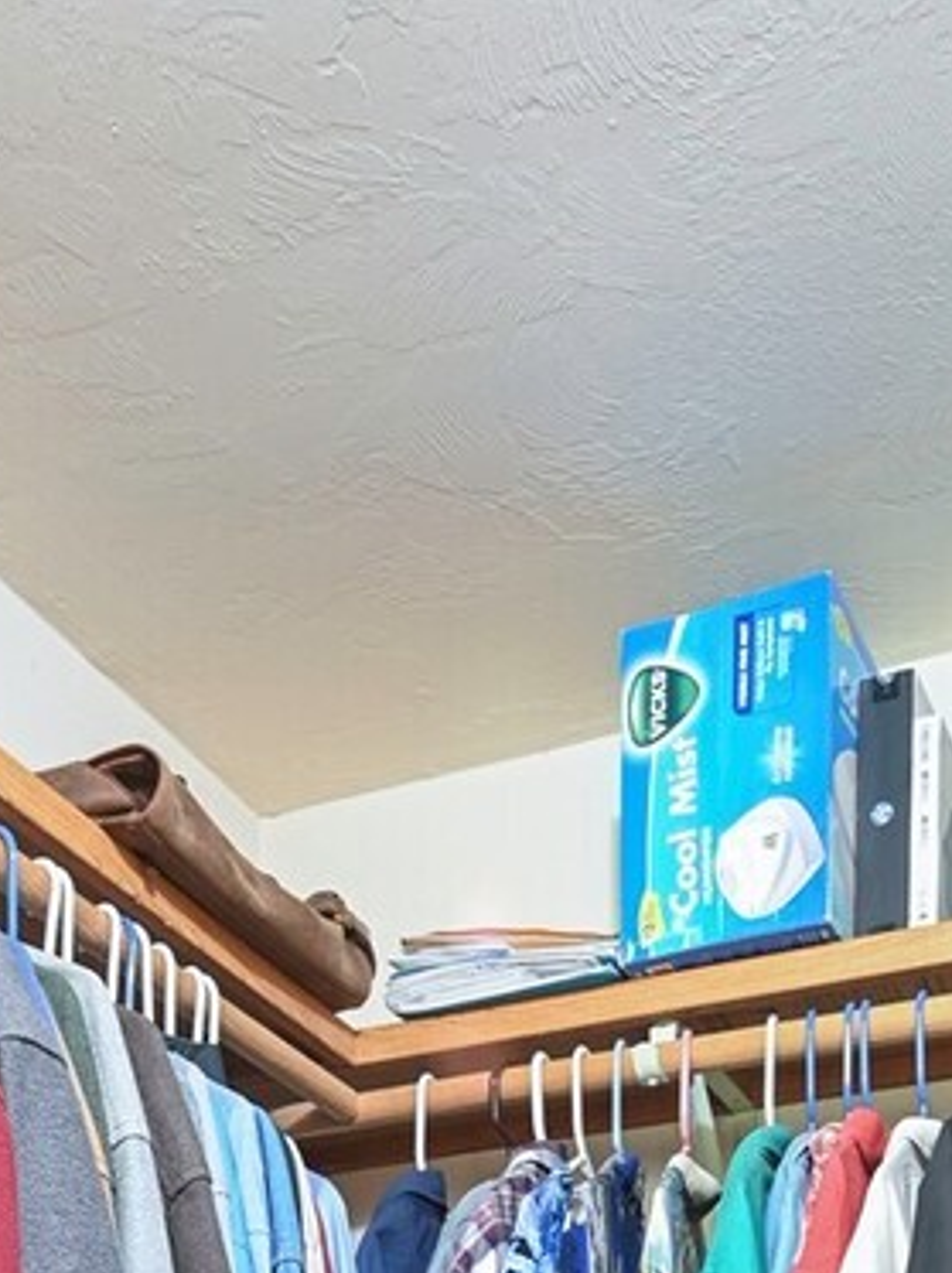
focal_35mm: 52
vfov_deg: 26.0
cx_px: 382
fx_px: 1910
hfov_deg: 27.9
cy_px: 1959
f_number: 7.1
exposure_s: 1/1.25
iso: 320
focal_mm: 14
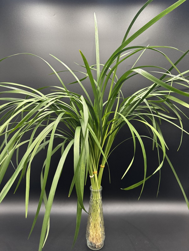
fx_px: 175
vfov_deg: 71.6
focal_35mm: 24
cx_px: 94
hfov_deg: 56.8
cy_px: 126
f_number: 1.78
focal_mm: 6.76
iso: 200
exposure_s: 1/76
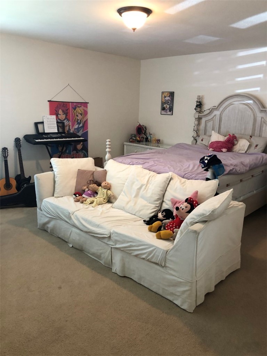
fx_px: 288
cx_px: 134
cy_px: 178
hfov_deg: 49.7
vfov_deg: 63.4
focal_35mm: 28
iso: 40
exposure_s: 1/15
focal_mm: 3.99
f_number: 1.8
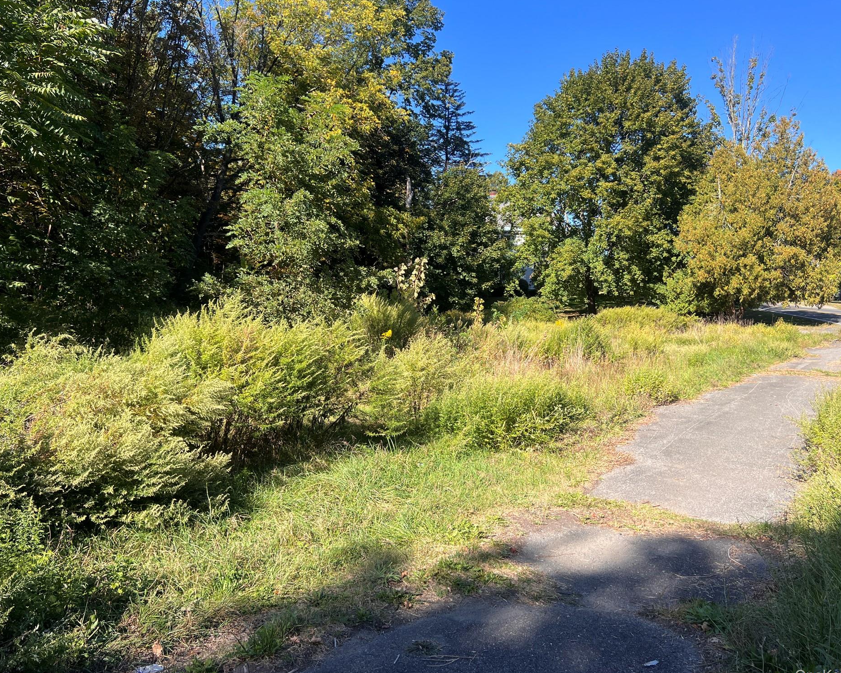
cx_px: 423
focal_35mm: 28
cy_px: 338
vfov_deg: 51.5
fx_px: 697
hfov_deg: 62.2
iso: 50
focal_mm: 5.7
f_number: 1.5
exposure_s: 1/1751
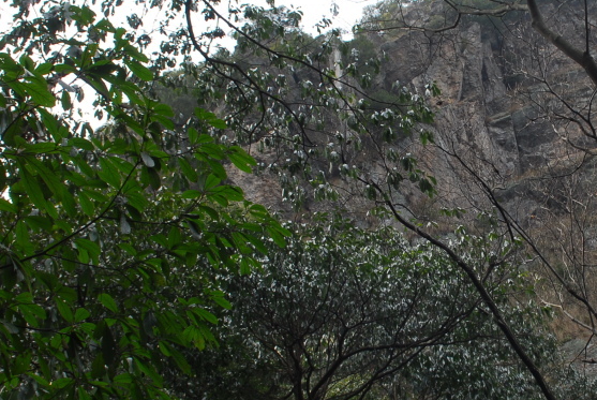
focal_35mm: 47
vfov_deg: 28.8
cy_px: 192
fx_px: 779
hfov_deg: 40.6
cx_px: 454
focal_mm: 17
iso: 125
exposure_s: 1/80
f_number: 6.3
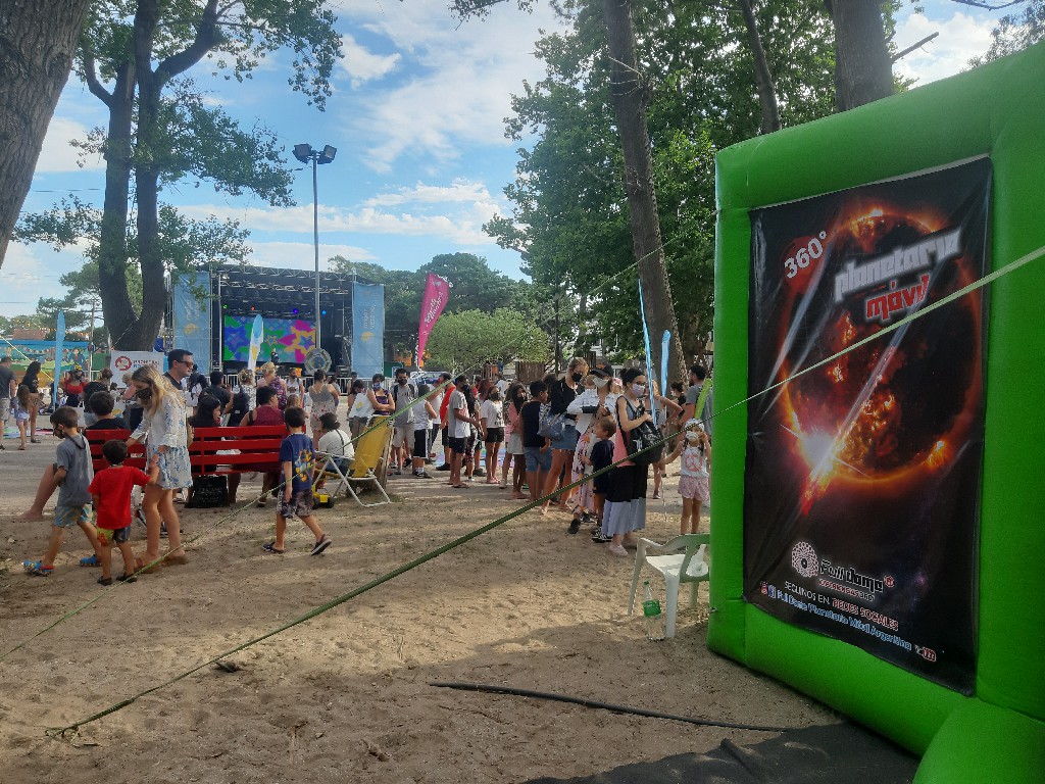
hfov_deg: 65.3
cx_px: 522
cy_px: 392
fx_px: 815
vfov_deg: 51.4
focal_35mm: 27
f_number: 1.7
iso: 40
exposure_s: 1/371
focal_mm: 3.93
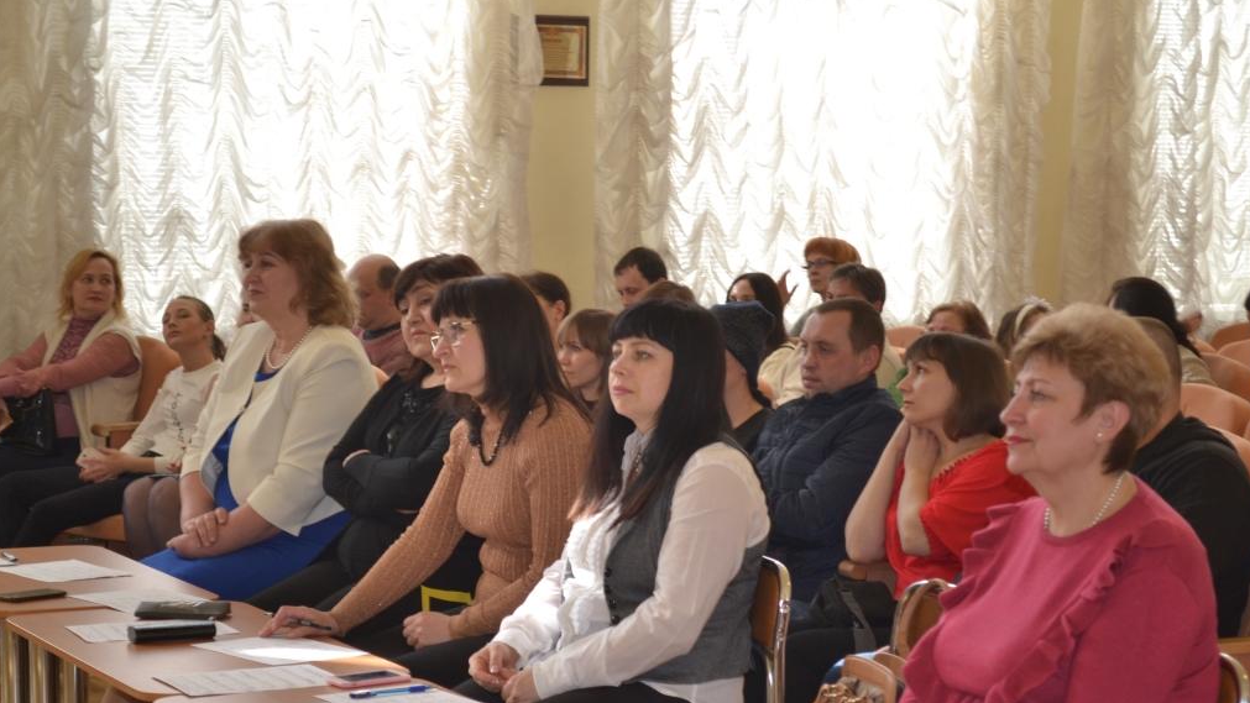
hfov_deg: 24.3
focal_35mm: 88
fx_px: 2902
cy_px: 416
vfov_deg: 13.8
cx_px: 628
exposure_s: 1/30
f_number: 5.6
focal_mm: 55
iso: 160
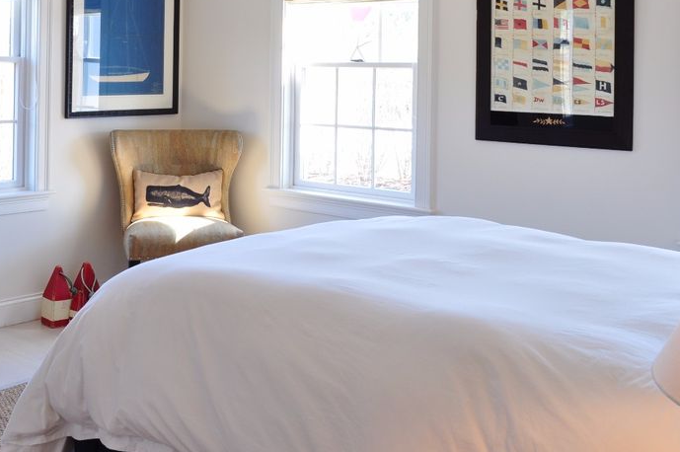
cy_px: 79
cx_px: 214
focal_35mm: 47
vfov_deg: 27.9
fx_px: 887
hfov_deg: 41.3
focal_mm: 18
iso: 200
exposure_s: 1/5
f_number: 11
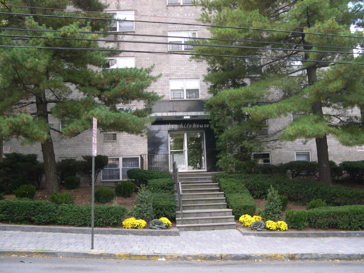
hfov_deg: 49.0
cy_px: 136
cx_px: 182
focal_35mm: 38
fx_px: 400
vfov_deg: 37.7
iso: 100
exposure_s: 1/127
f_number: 2.8
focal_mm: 8
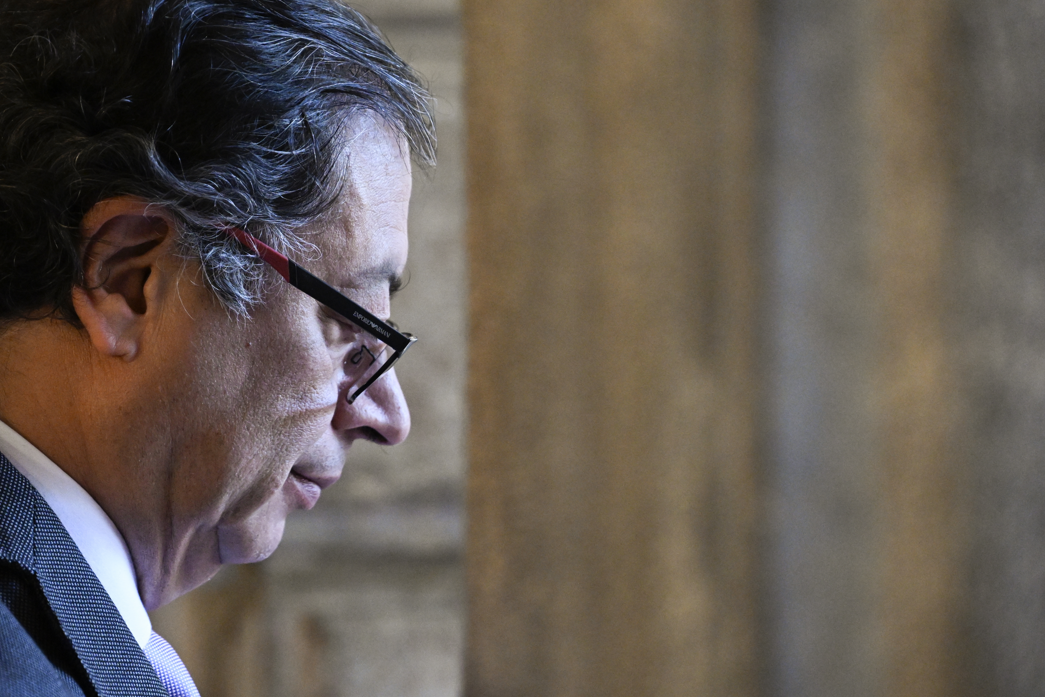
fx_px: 4615
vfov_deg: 8.6
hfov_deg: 12.9
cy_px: 296
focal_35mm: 159
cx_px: 272
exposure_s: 1/320
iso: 5600
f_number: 4
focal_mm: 100
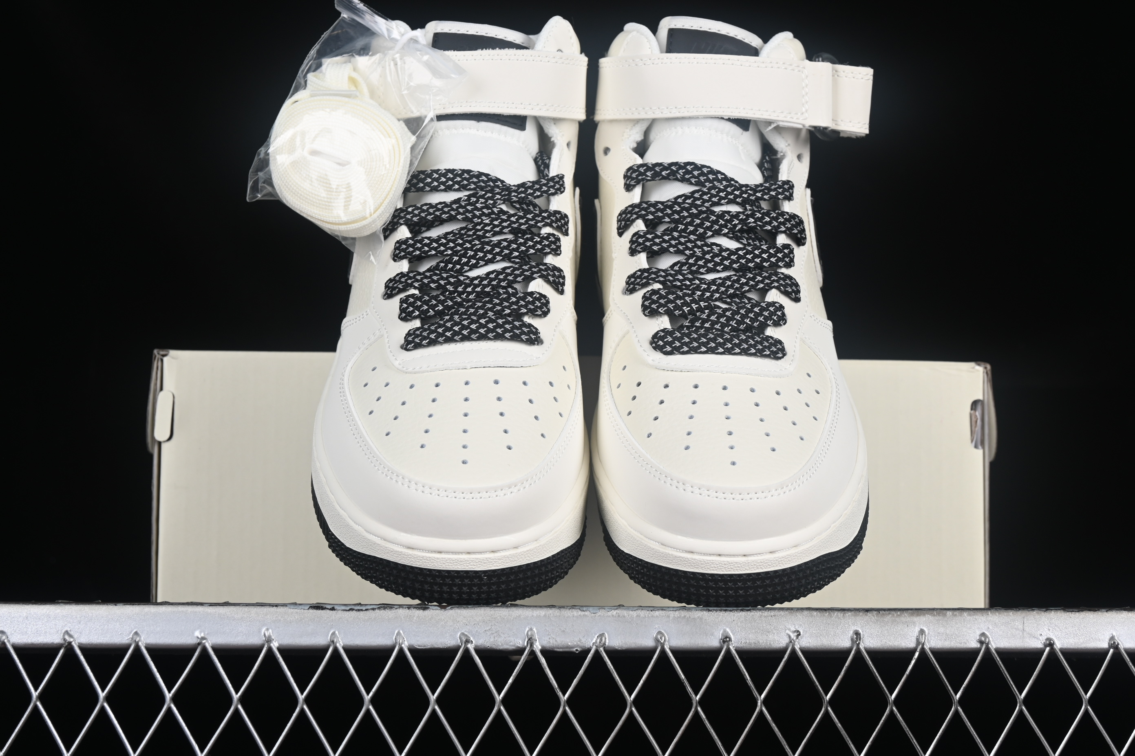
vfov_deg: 18.2
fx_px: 2364
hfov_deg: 27.0
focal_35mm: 75
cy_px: 378
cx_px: 568
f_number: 8
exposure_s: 1/125
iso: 160
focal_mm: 50
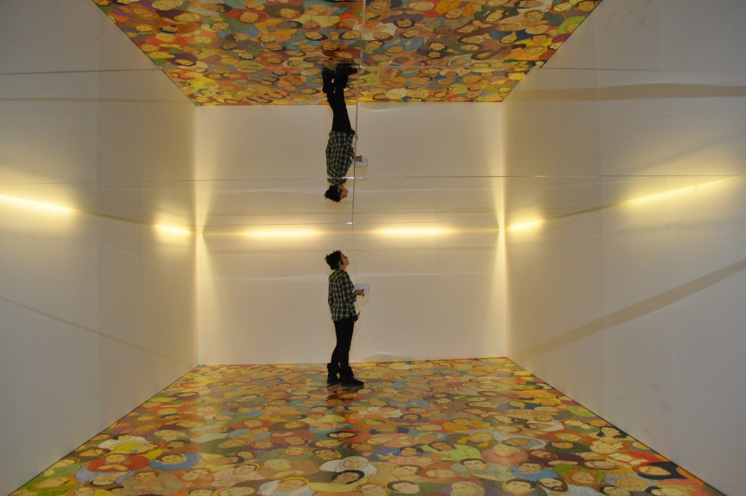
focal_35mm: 27
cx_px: 373
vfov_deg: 47.8
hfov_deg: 67.4
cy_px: 248
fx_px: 559
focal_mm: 18
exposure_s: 1/100
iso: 800
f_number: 3.5
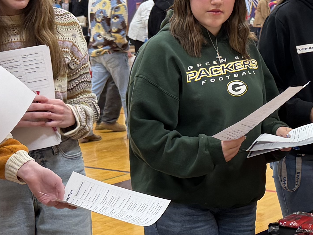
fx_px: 877
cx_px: 231
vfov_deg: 15.2
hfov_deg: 20.1
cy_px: 150
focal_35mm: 97
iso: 200
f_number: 1.78
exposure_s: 1/112
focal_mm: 6.76
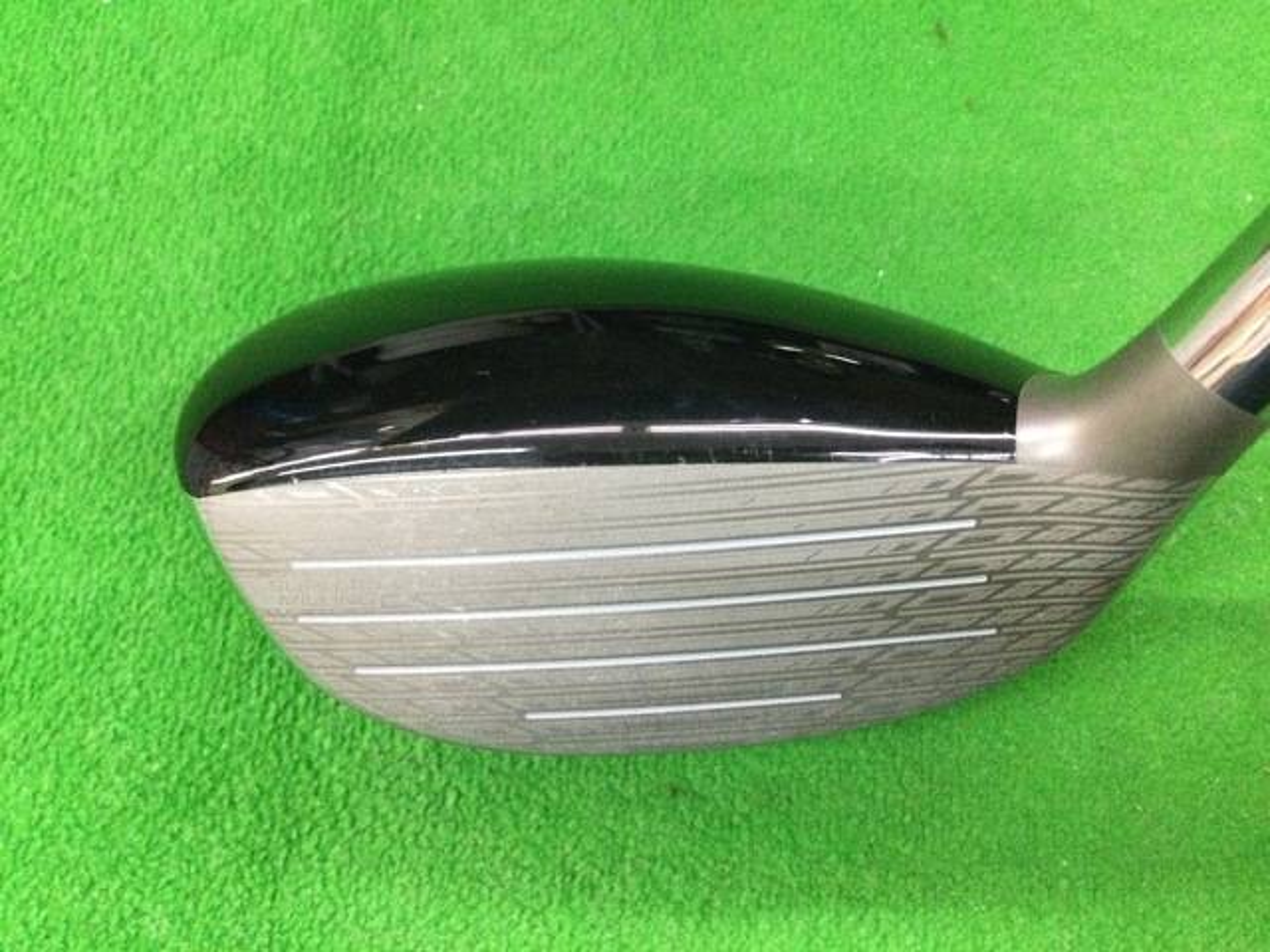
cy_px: 476
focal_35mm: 31
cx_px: 635
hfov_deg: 58.4
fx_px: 1137
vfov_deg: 45.4
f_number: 2.4
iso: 250
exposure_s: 1/30
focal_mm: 3.3
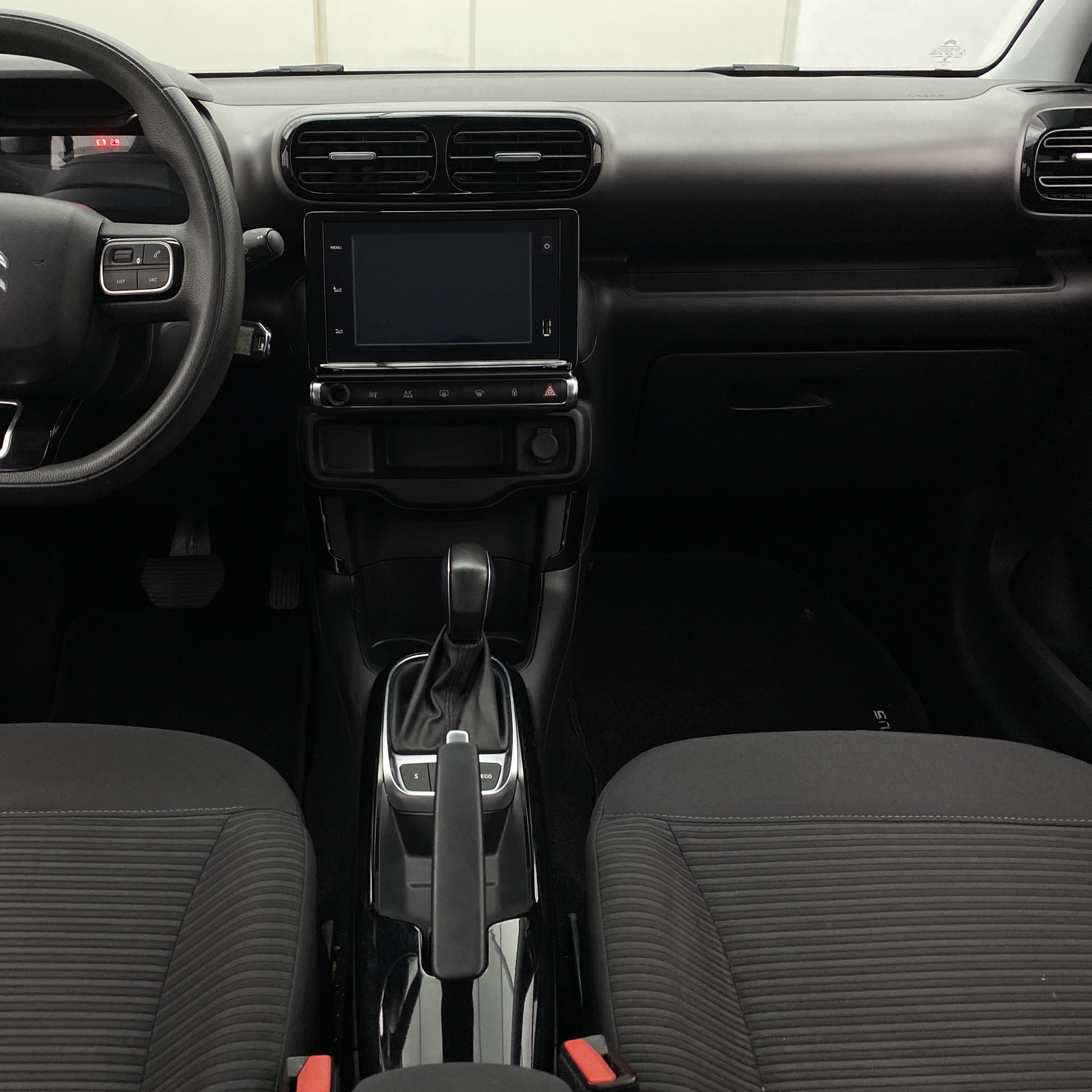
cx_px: 448
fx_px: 1106
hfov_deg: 52.2
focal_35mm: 31
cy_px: 541
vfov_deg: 52.5
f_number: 1.8
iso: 200
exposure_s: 1/60
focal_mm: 4.25
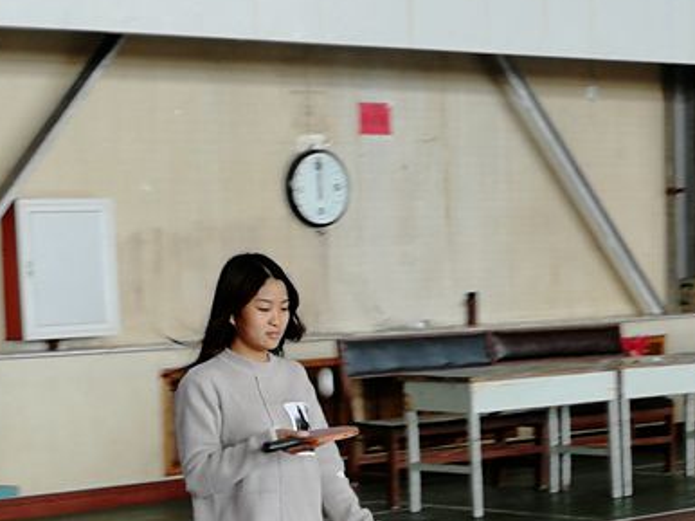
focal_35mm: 112
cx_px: 636
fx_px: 2247
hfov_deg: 17.3
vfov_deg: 13.1
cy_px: 427
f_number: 2.2
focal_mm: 3.95
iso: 50
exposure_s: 1/50
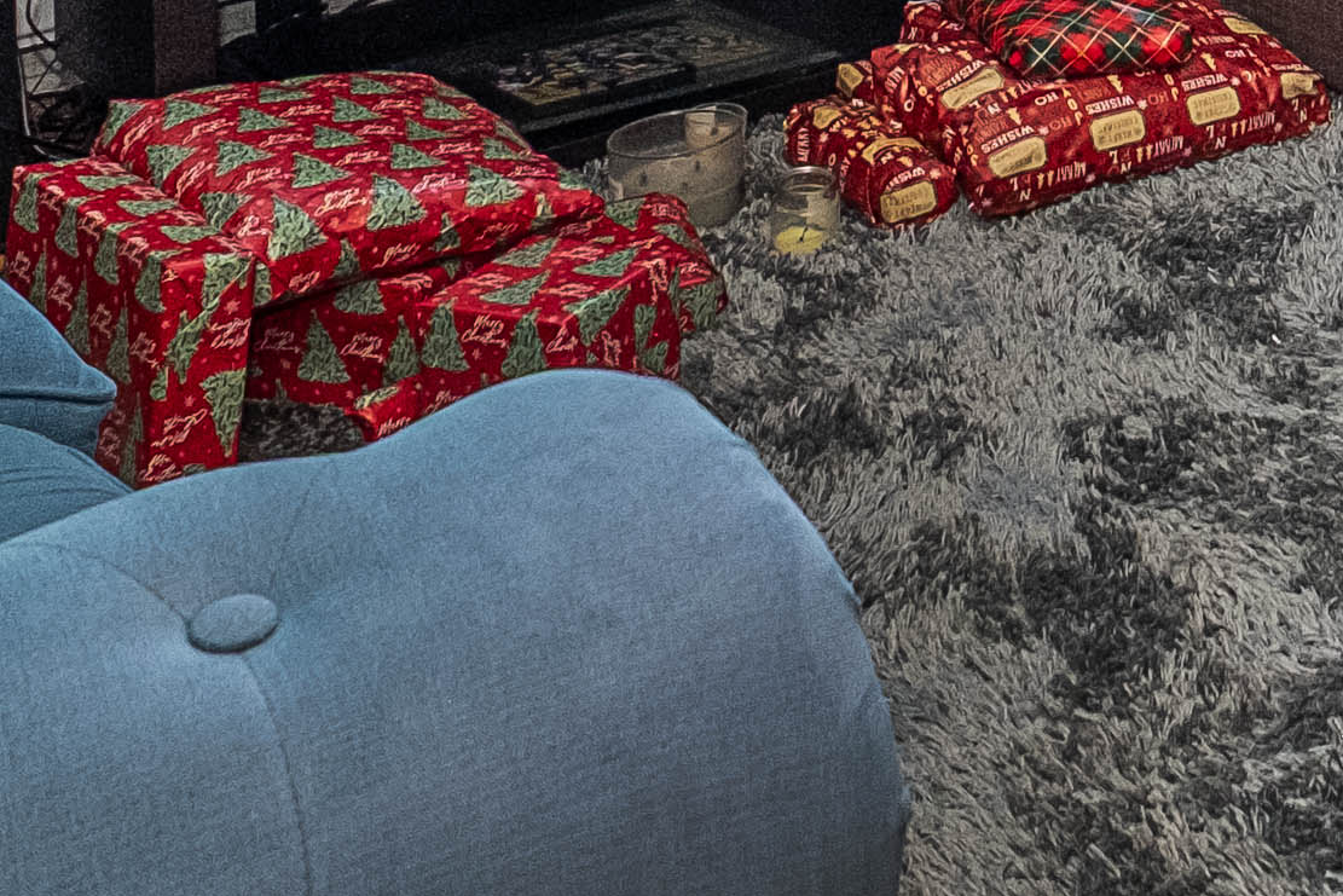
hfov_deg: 22.9
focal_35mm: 81
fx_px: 3022
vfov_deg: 14.0
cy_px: -938
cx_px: 1634
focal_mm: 10
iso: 500
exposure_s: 1/40
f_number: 5.6
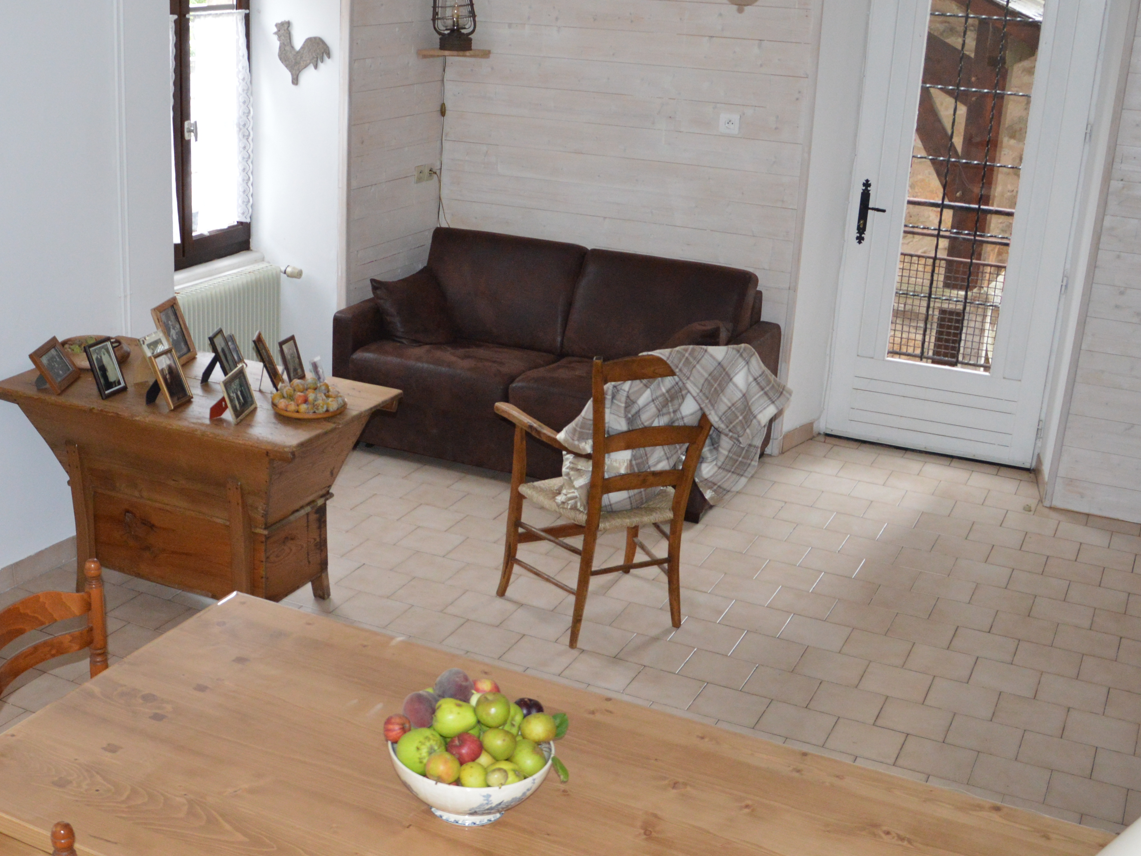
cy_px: 470
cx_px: 398
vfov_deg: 32.8
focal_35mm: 44
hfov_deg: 42.5
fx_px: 1450
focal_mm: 18
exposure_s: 1/60
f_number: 3.5
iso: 1250
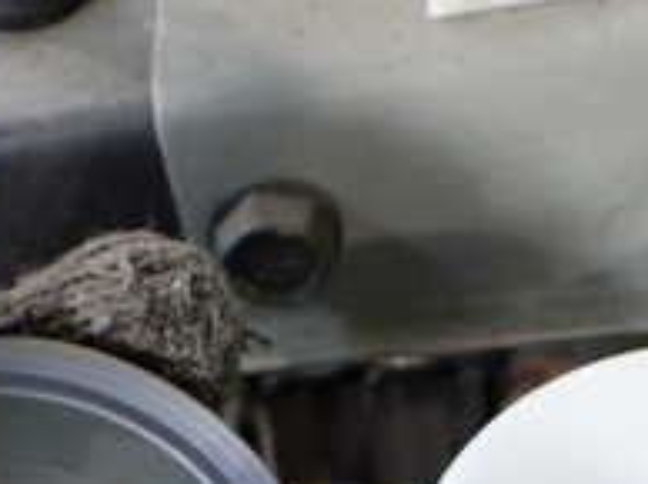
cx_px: 264
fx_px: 1739
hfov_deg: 21.1
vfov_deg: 14.9
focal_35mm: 93
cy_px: 694
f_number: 2.3
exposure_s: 1/125
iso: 250
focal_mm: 5.4
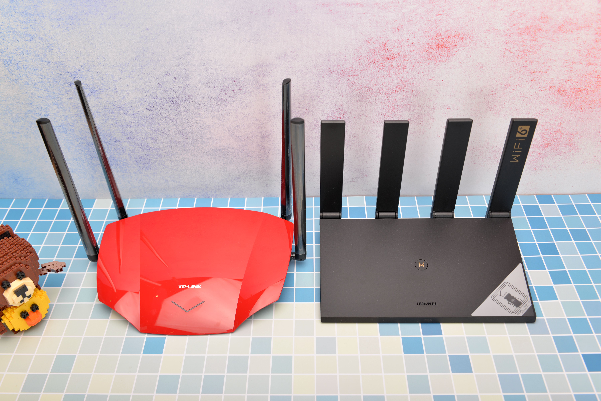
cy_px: 200
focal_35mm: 35
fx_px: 584
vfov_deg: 37.9
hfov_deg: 54.4
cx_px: 300
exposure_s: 1/160
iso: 100
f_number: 8
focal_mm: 35
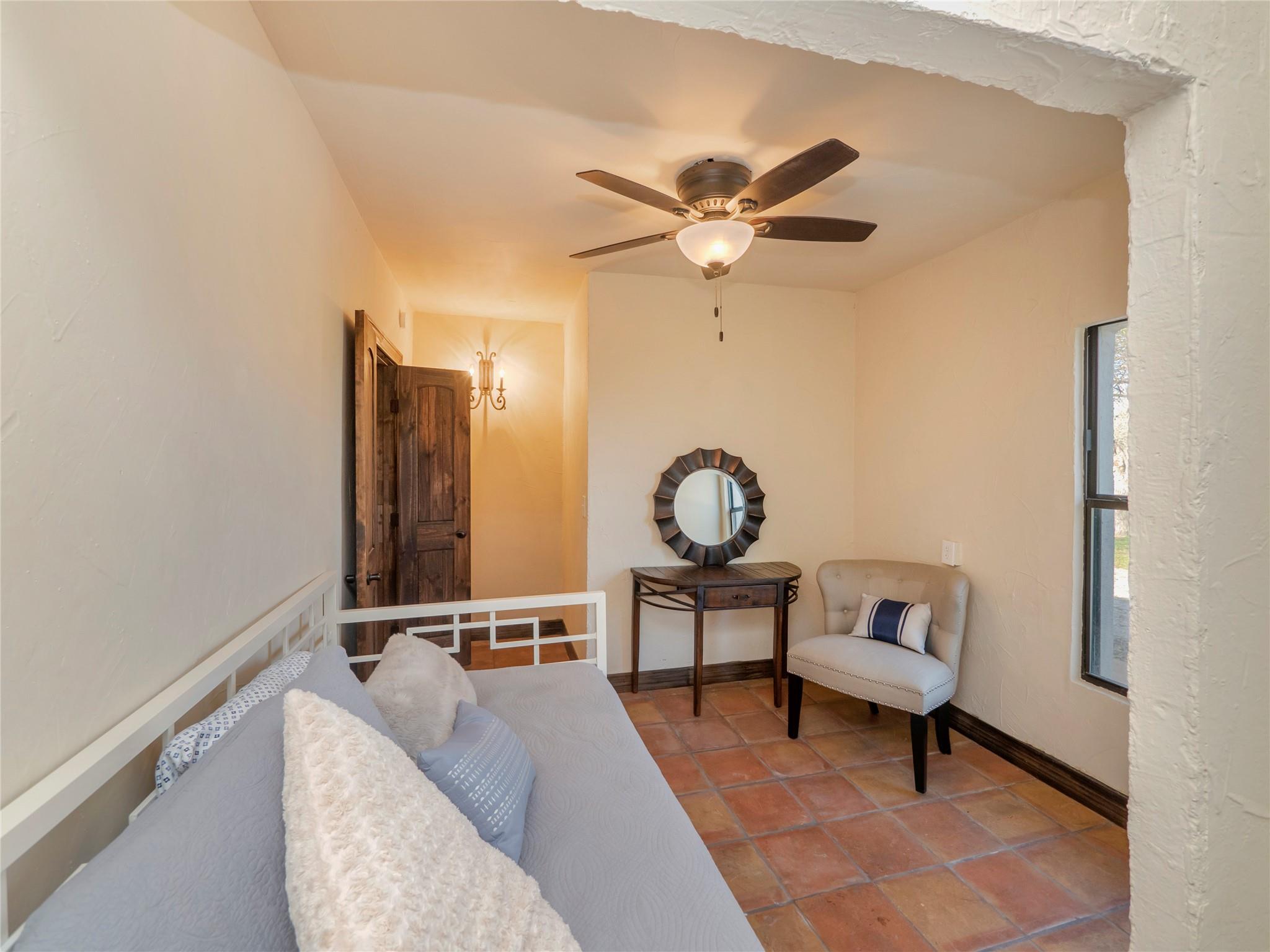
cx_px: 635
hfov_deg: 102.1
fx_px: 514
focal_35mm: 14
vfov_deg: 85.7
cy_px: 476
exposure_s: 1/25
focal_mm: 7
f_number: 4.5
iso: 500
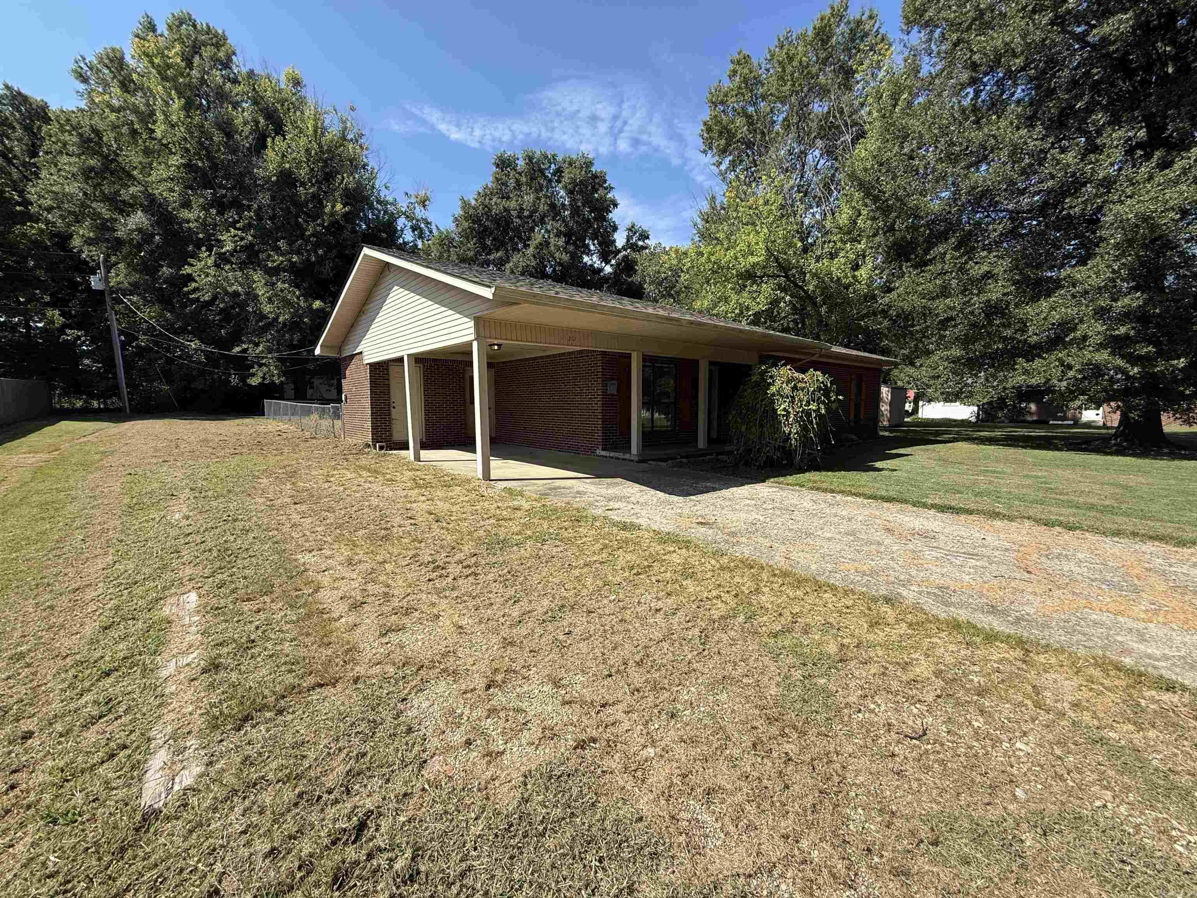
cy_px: 449
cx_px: 598
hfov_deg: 102.1
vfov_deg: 85.7
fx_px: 484
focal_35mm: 14
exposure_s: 1/1464
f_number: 2.2
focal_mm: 2.22
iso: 50
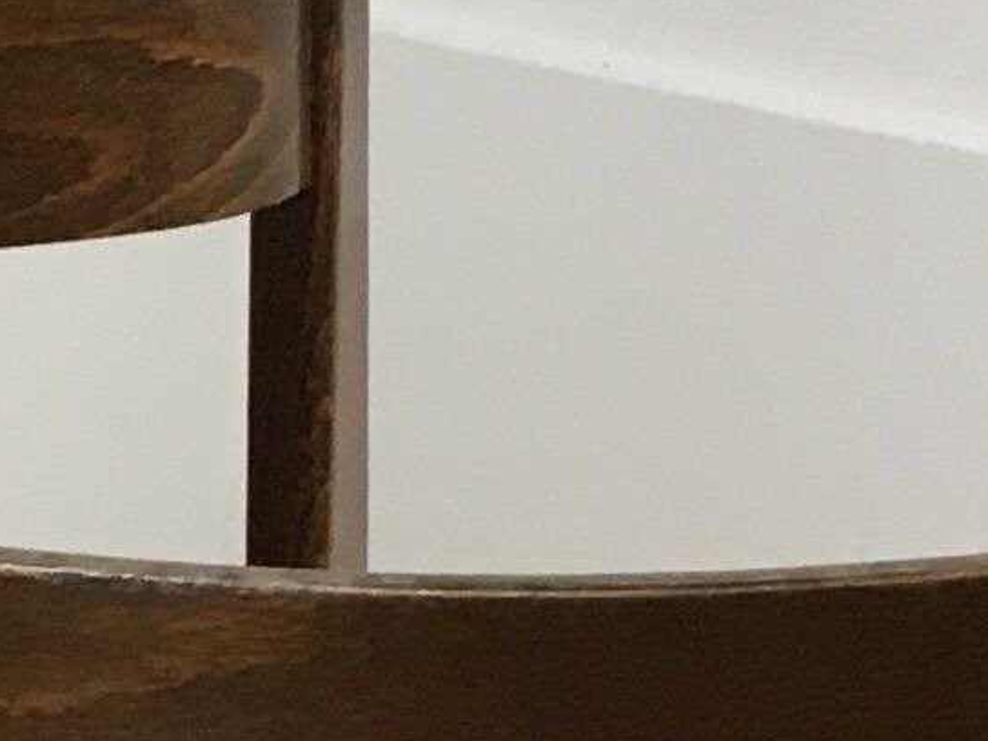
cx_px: -1722
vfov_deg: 6.7
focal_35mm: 215
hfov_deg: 8.2
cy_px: 1575
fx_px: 6136
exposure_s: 1/33
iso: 50
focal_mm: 4.15
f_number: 2.2
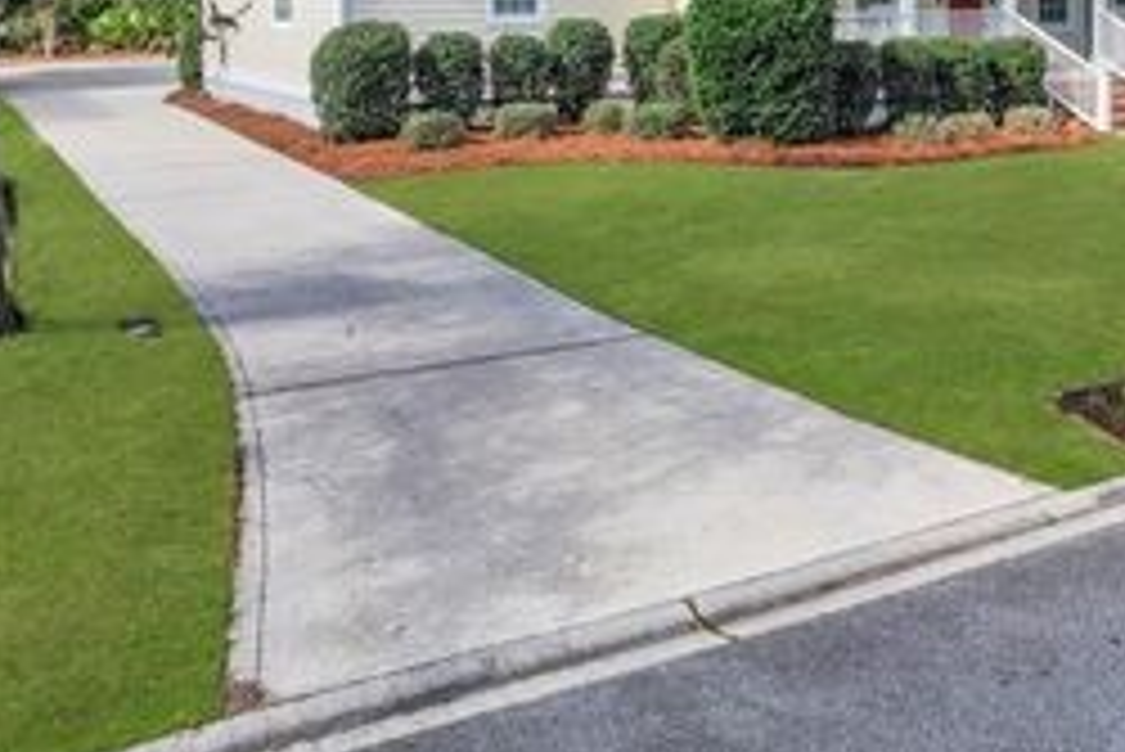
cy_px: 20
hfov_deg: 43.3
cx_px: 819
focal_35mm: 44
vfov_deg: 28.8
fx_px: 1376
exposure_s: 1/1250
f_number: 2.8
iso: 130
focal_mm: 8.38
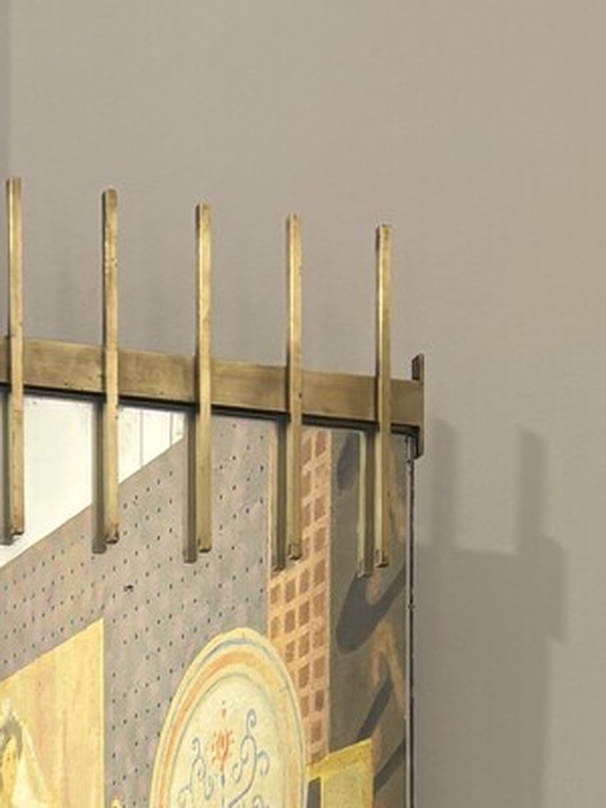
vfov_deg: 15.7
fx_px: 2428
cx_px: -212
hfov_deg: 13.6
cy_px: 1519
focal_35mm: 104
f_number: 1.6
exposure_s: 1/50
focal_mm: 5.96
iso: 100
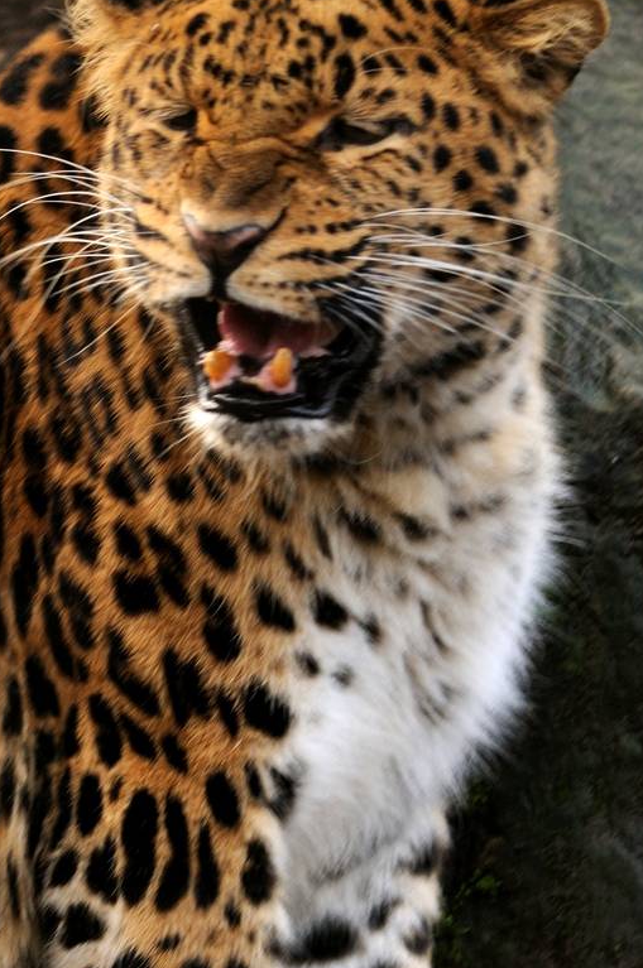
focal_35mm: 939
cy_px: 736
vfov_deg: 2.2
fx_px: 25235
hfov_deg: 1.5
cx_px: 52
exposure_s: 1/80
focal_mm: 300
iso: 200
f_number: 4
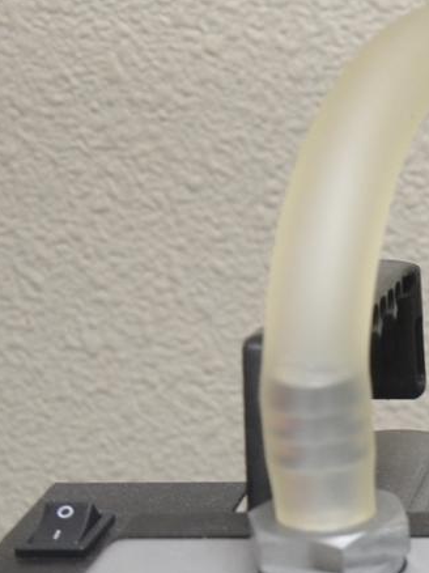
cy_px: 633
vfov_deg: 15.1
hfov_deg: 10.1
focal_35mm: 127
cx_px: 1059
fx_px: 2101
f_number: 4.8
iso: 400
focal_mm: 18
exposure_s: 1/20
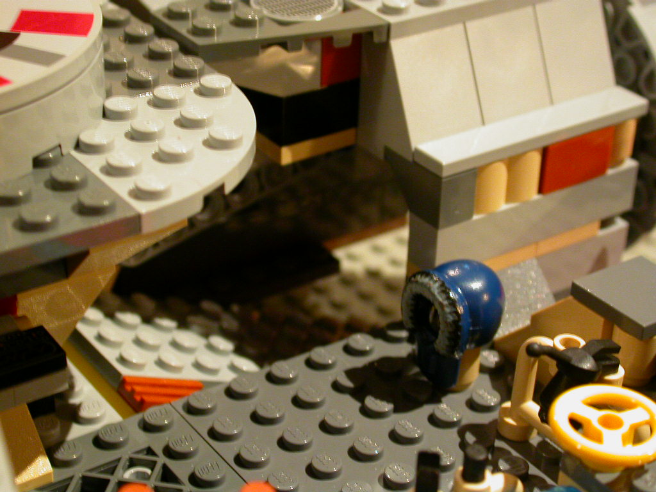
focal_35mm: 78
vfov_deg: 18.9
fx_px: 1478
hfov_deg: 25.0
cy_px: 246
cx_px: 328
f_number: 3.5
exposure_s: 1/3.9
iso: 208
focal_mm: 16.2
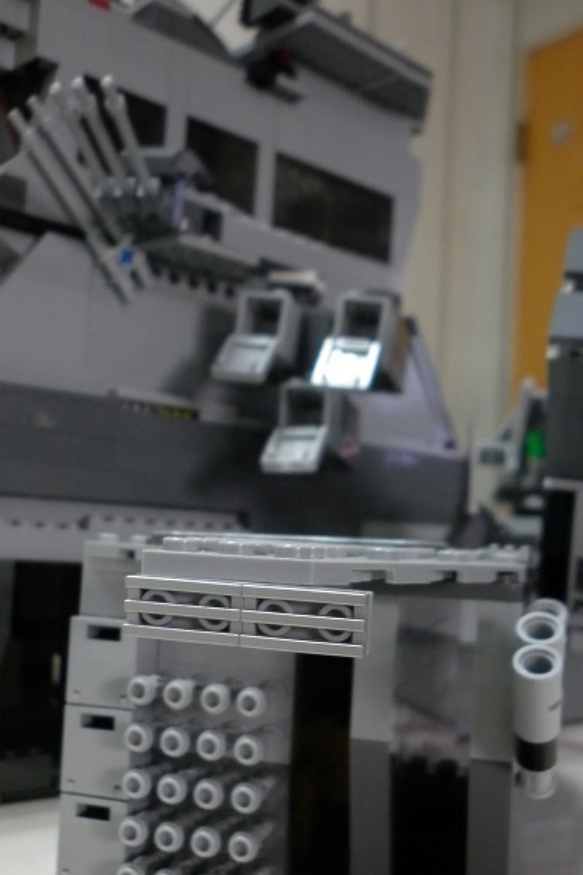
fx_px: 972
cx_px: 272
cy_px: 504
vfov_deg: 48.3
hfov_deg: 33.4
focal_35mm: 40
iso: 200
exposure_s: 1/20
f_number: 2.8
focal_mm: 5
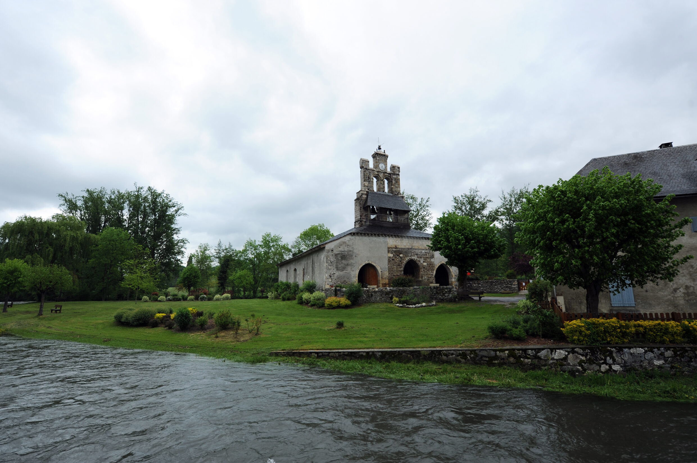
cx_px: 348
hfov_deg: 96.8
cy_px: 232
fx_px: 310
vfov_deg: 73.7
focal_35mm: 16
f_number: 6.3
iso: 200
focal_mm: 16
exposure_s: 1/80
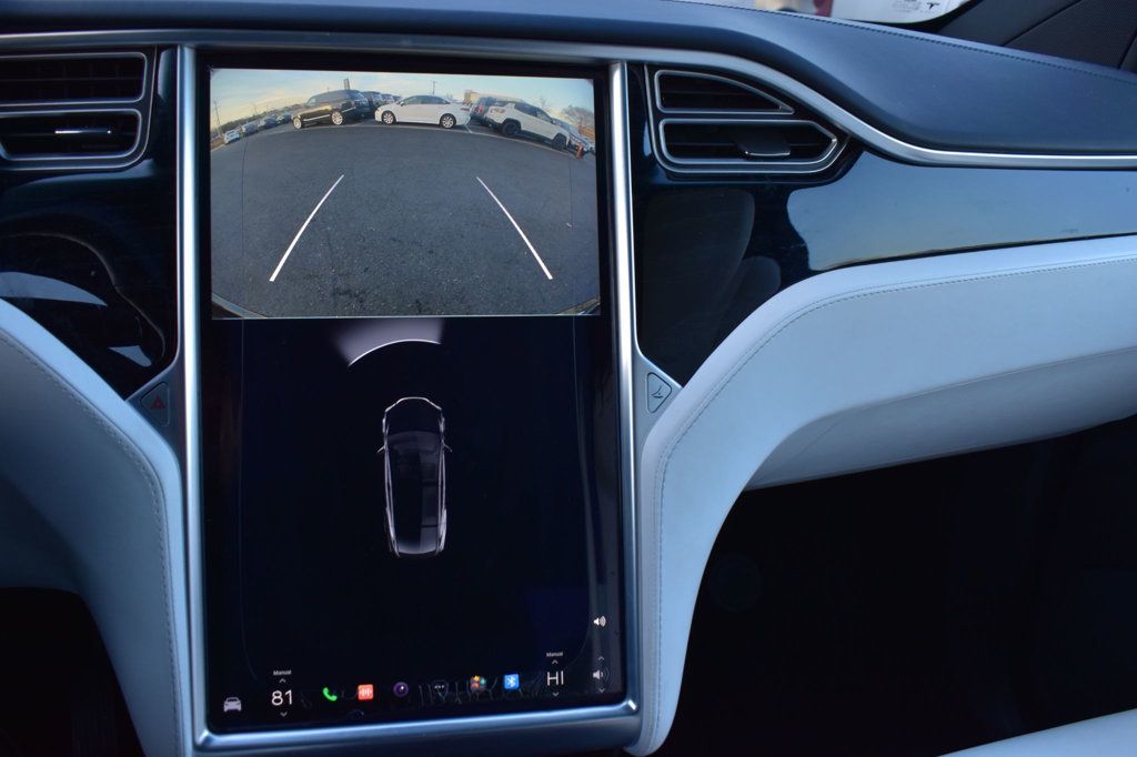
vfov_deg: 39.9
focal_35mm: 33
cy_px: 378
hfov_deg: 57.2
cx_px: 568
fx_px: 1042
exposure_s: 1/30
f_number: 7.1
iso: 400
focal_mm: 22
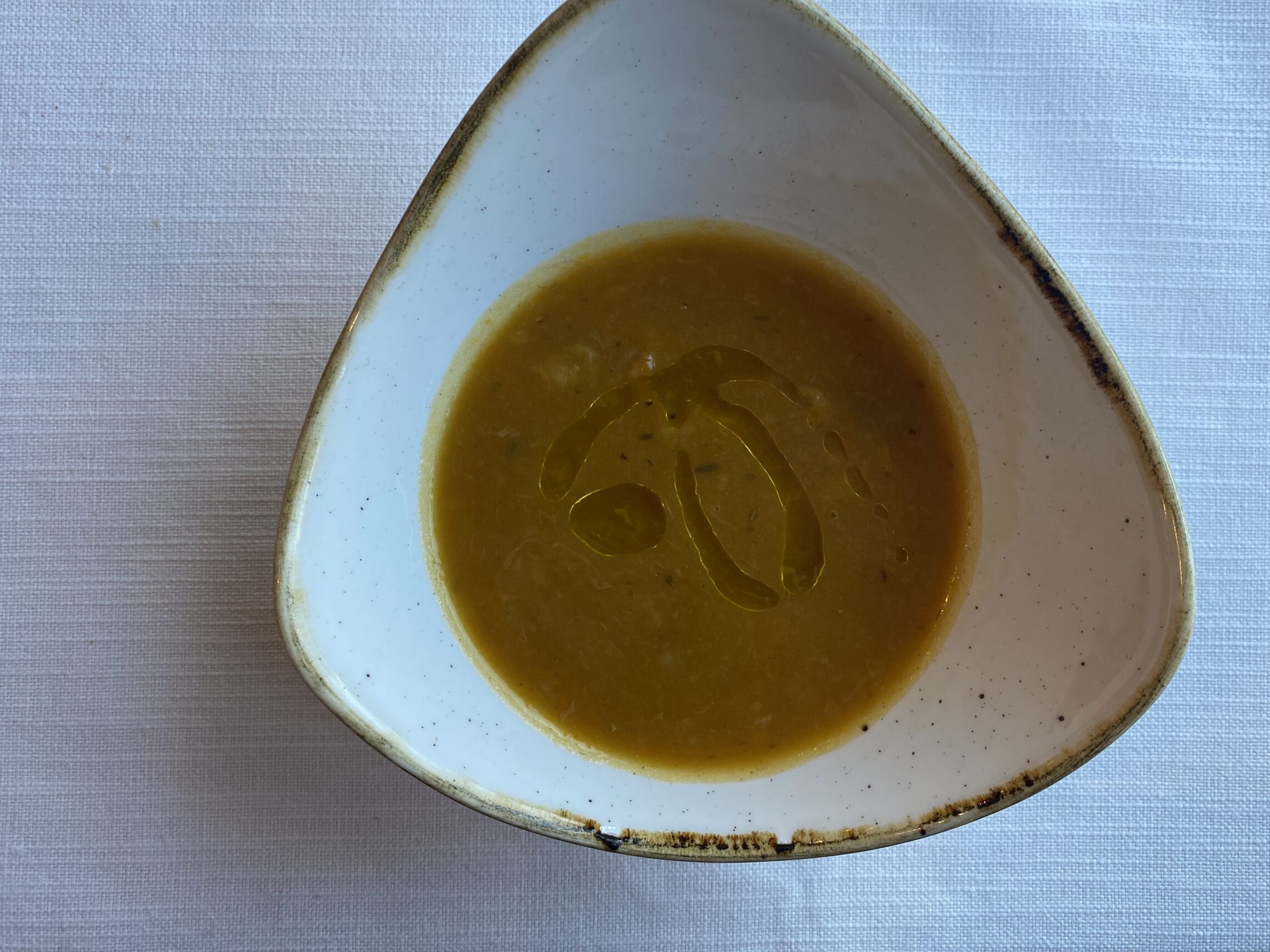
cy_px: 422
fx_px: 1064
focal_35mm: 29
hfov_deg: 61.6
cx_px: 688
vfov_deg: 48.1
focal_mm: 4.25
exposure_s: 1/122
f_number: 1.8
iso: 50
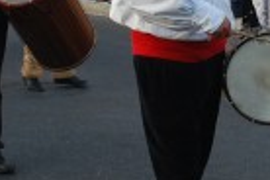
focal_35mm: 167
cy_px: -66
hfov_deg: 12.3
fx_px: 1252
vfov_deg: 8.1
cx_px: 176
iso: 200
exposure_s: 1/100
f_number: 5
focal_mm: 24
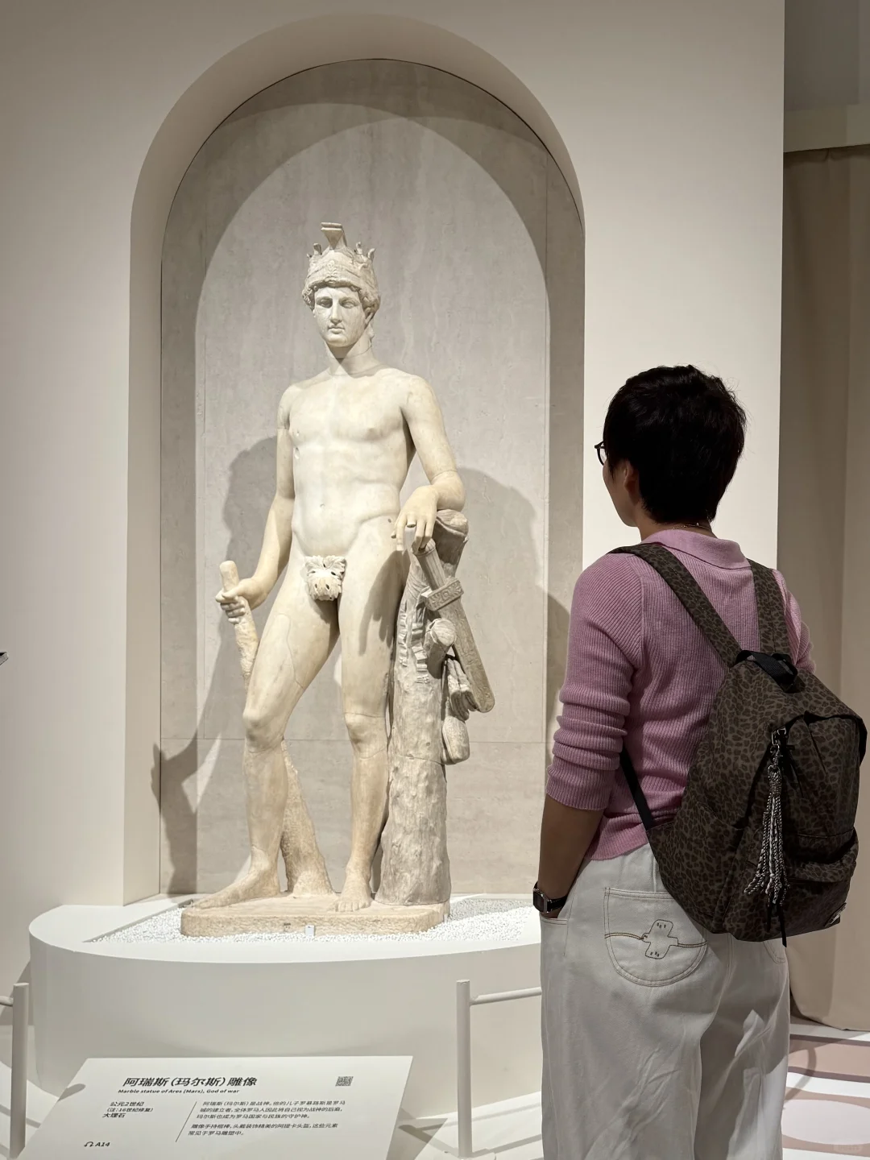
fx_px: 804
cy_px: 580
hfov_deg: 56.8
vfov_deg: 71.6
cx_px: 435
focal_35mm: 24
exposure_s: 1/50
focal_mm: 6.76
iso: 160
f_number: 1.78
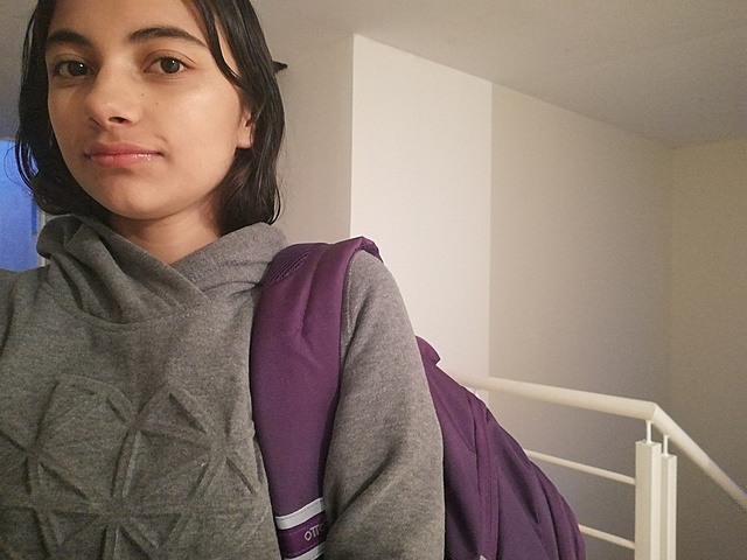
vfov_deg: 51.4
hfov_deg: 65.3
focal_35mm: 27
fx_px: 583
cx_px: 374
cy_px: 280
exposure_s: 1/17.1
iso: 800
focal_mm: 3.6
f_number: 2
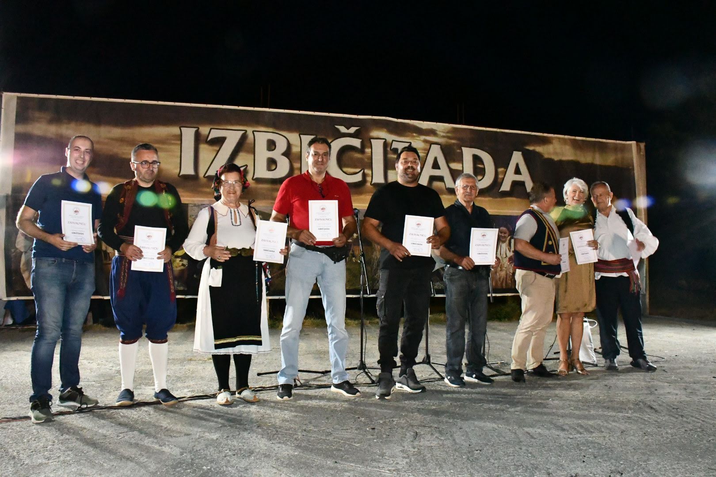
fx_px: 537
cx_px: 358
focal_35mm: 27
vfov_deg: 47.9
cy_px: 238
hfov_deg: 67.4
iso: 18000
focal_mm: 18
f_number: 7.1
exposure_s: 1/60
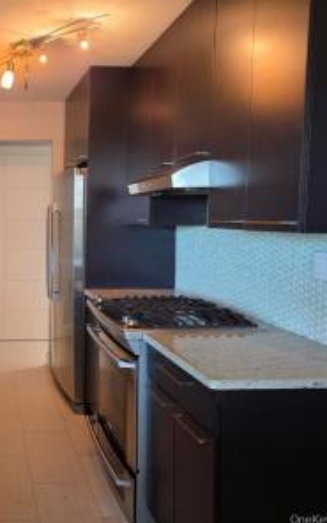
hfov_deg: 35.1
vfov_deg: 58.1
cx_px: 7
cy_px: 263
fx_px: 471
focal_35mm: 33
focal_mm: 6.3
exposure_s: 1/120
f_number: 1.7
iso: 250
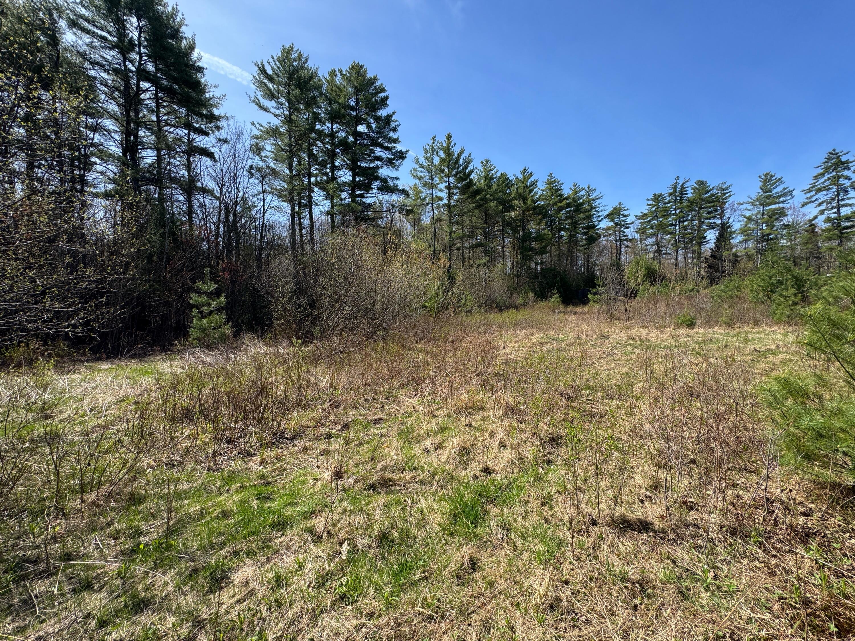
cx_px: 428
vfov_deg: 85.7
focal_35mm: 14
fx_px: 346
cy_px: 320
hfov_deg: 102.1
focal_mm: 2.22
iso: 40
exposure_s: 1/889
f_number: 2.2
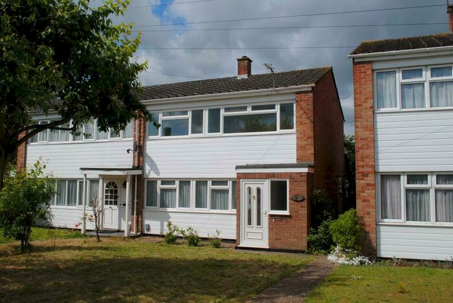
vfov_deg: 40.1
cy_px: 152
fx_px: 416
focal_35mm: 33
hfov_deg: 57.2
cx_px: 226
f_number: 9
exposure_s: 1/320
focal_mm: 22
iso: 100
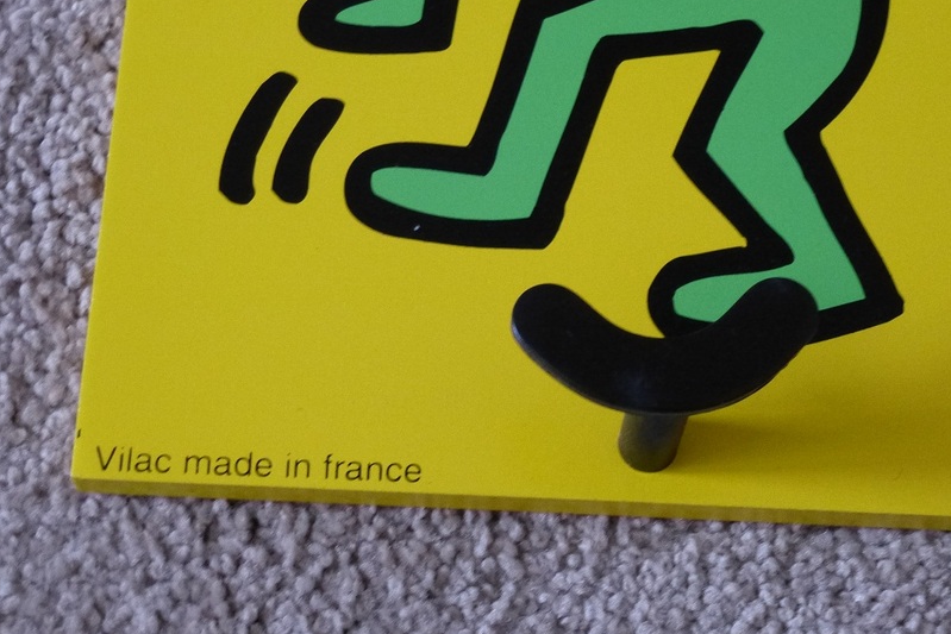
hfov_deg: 26.6
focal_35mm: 76
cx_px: 514
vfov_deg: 17.9
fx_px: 2008
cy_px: 284
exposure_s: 1/50
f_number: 4.4
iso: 800
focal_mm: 10.1
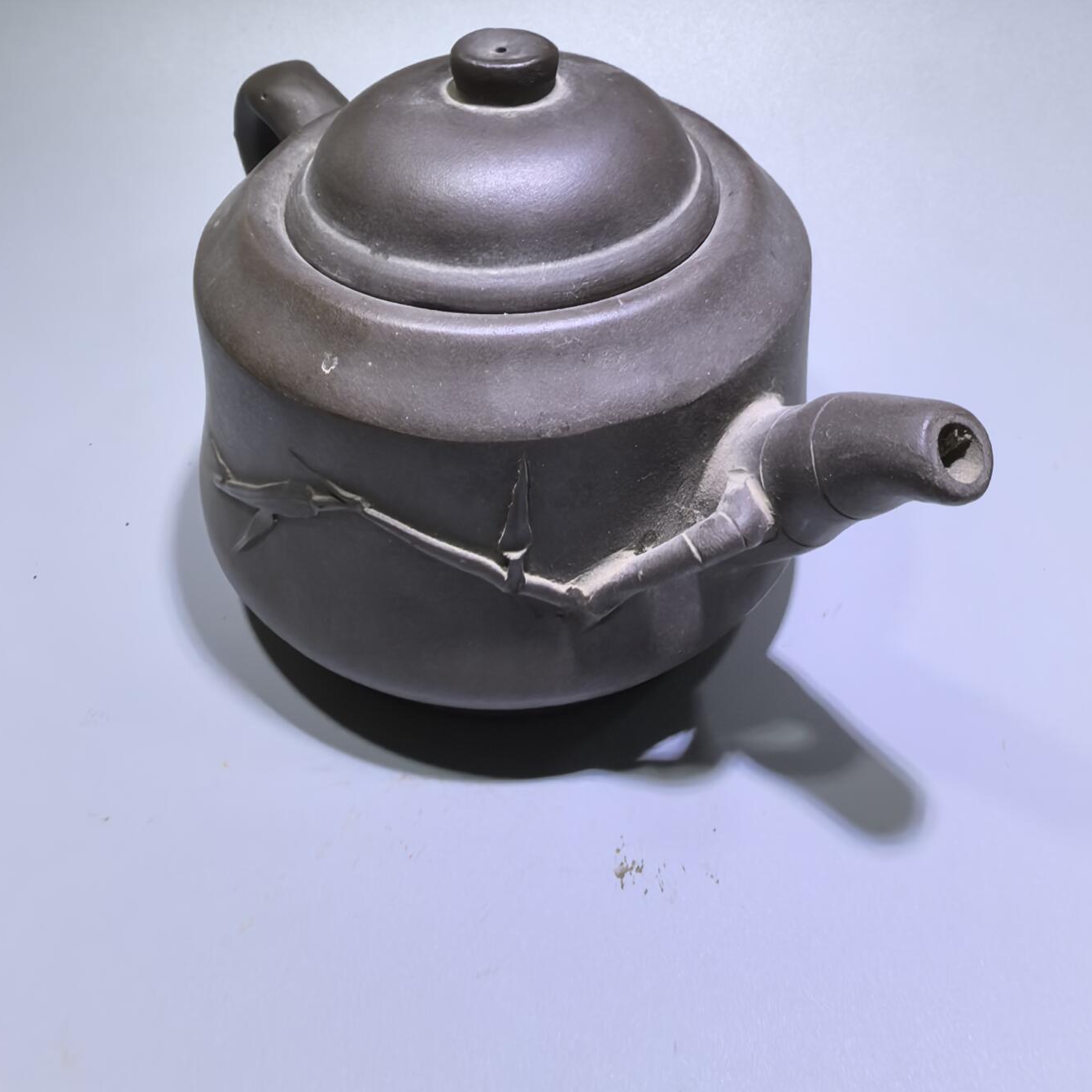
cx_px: 544
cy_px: 458
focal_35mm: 32
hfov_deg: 51.1
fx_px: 1142
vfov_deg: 50.9
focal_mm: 1.95
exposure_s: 1/50
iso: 160
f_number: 2.2
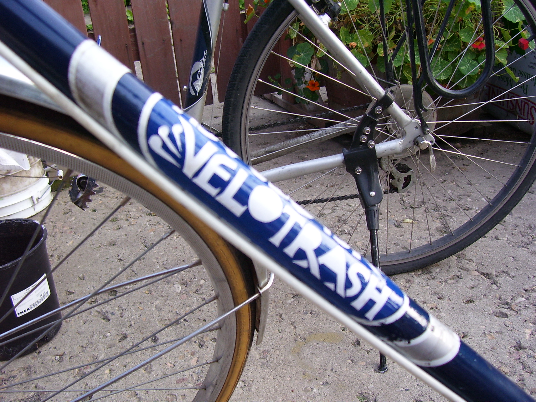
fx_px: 526
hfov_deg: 54.0
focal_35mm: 34
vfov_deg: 41.8
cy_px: 201
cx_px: 268
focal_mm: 5.6
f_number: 2.7
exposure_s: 1/60
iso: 80
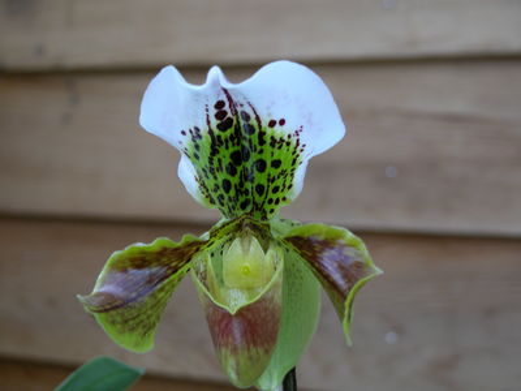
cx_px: 260
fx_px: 1595
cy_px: 196
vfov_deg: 14.0
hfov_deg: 18.5
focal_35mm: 106
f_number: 3.7
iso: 100
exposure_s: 1/19.8
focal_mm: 27.3
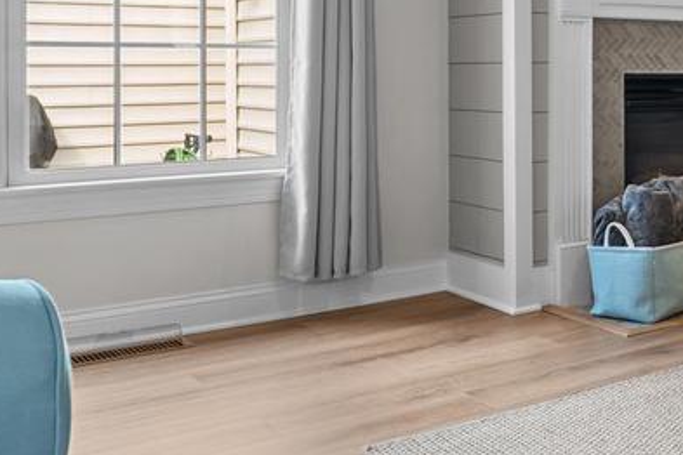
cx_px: 878
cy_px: 69
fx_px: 1043
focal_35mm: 55
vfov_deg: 24.1
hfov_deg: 29.5
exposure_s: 1.6
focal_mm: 10
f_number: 7.1
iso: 200
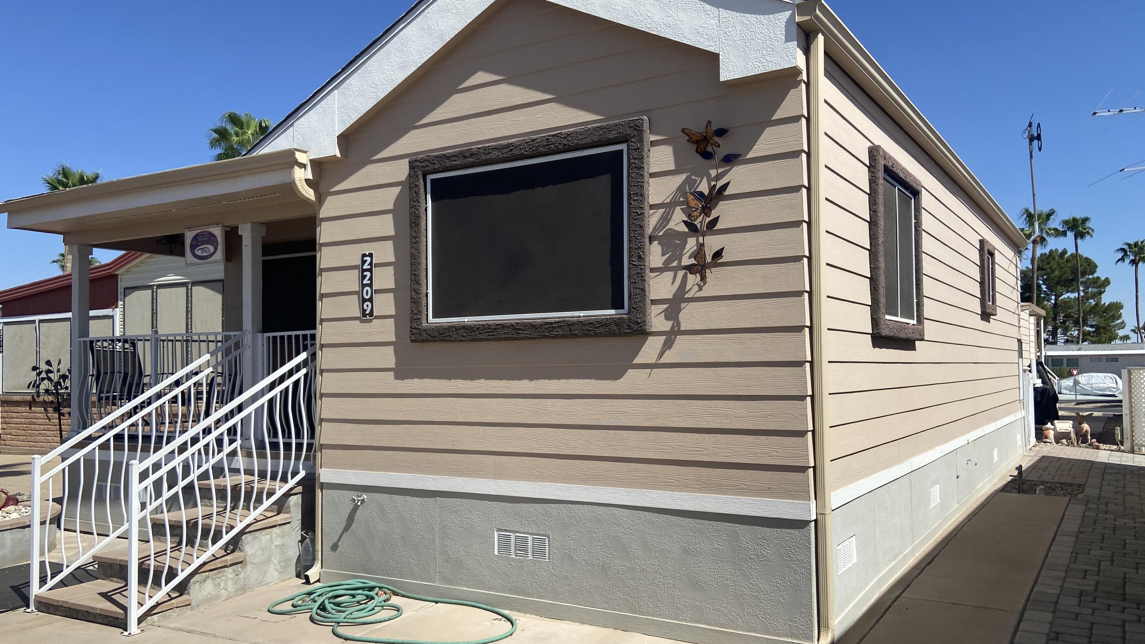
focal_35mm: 29
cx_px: 568
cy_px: 337
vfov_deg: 40.2
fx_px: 880
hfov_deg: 66.1
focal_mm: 4.25
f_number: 1.8
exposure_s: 1/4115
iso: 32
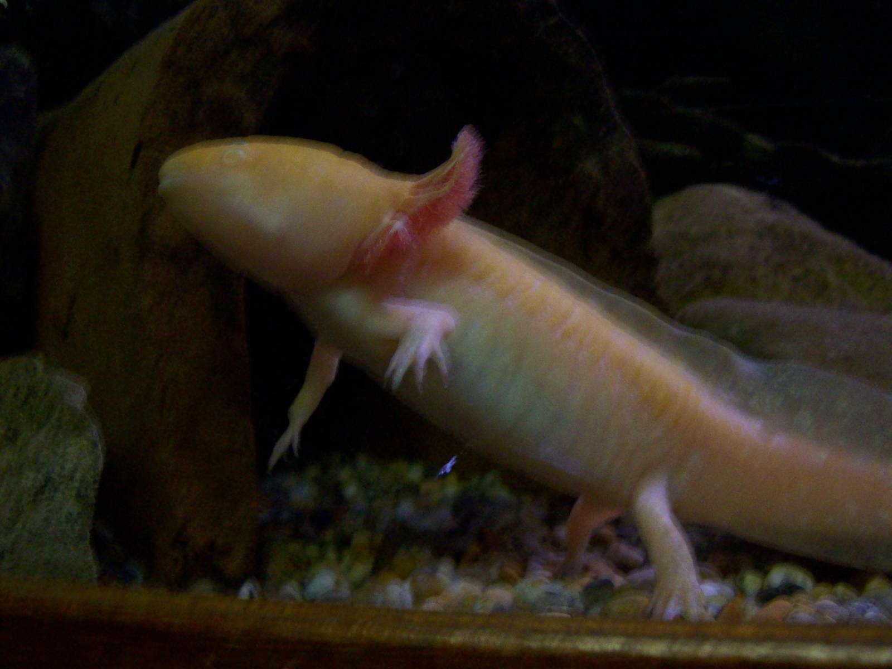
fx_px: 928
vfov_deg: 39.7
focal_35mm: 36
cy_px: 334
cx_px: 446
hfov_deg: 51.4
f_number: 2.7
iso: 200
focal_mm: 6
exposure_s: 1/8
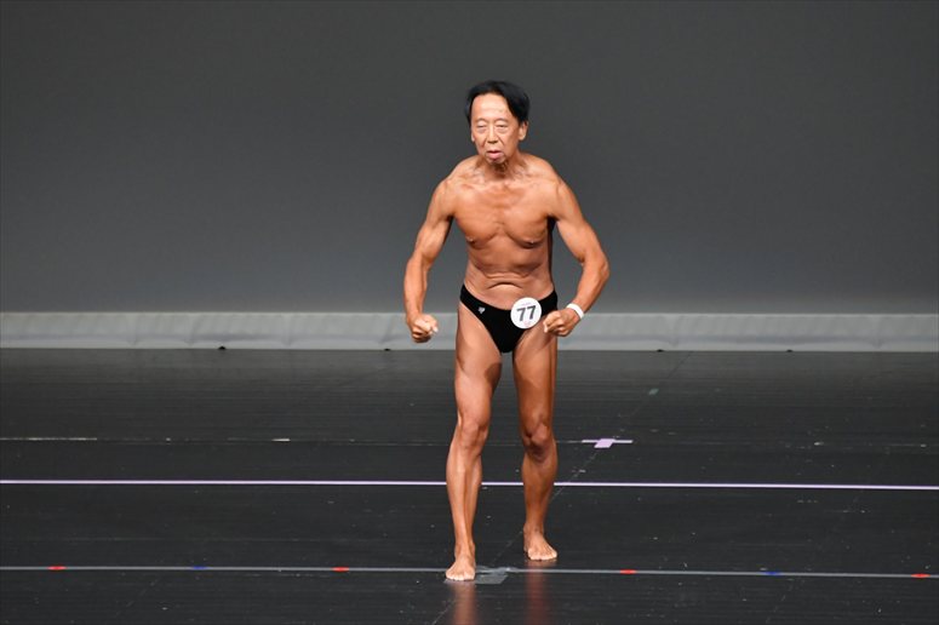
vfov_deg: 3.7
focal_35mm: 375
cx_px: 470
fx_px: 9777
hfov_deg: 5.5
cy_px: 312
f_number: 5.6
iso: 4000
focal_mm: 250
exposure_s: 1/400
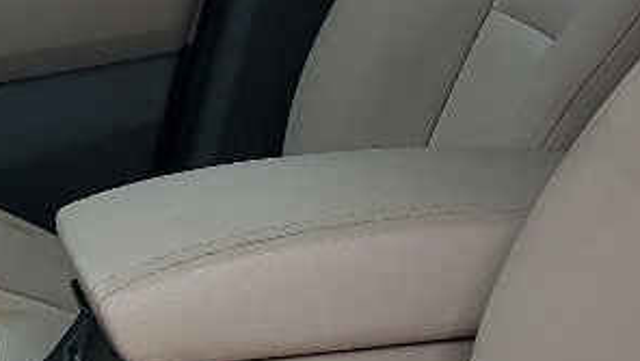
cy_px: 272
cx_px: 26
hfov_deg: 13.9
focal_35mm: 153
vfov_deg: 7.9
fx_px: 2598
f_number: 1.5
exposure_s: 1/909
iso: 50
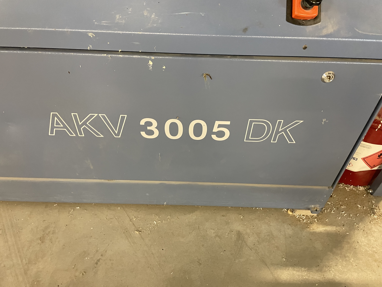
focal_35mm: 26
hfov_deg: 67.3
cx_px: 191
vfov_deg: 53.1
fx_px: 287
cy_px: 144
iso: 500
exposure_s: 1/50
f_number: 1.6
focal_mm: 4.2
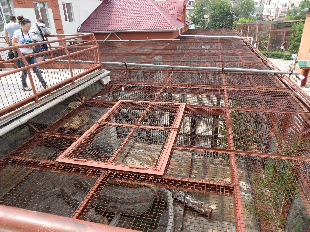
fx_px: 215
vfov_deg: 56.8
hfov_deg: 71.6
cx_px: 155
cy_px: 116
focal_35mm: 24
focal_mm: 3.9
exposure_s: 1/180
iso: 80
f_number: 4.6
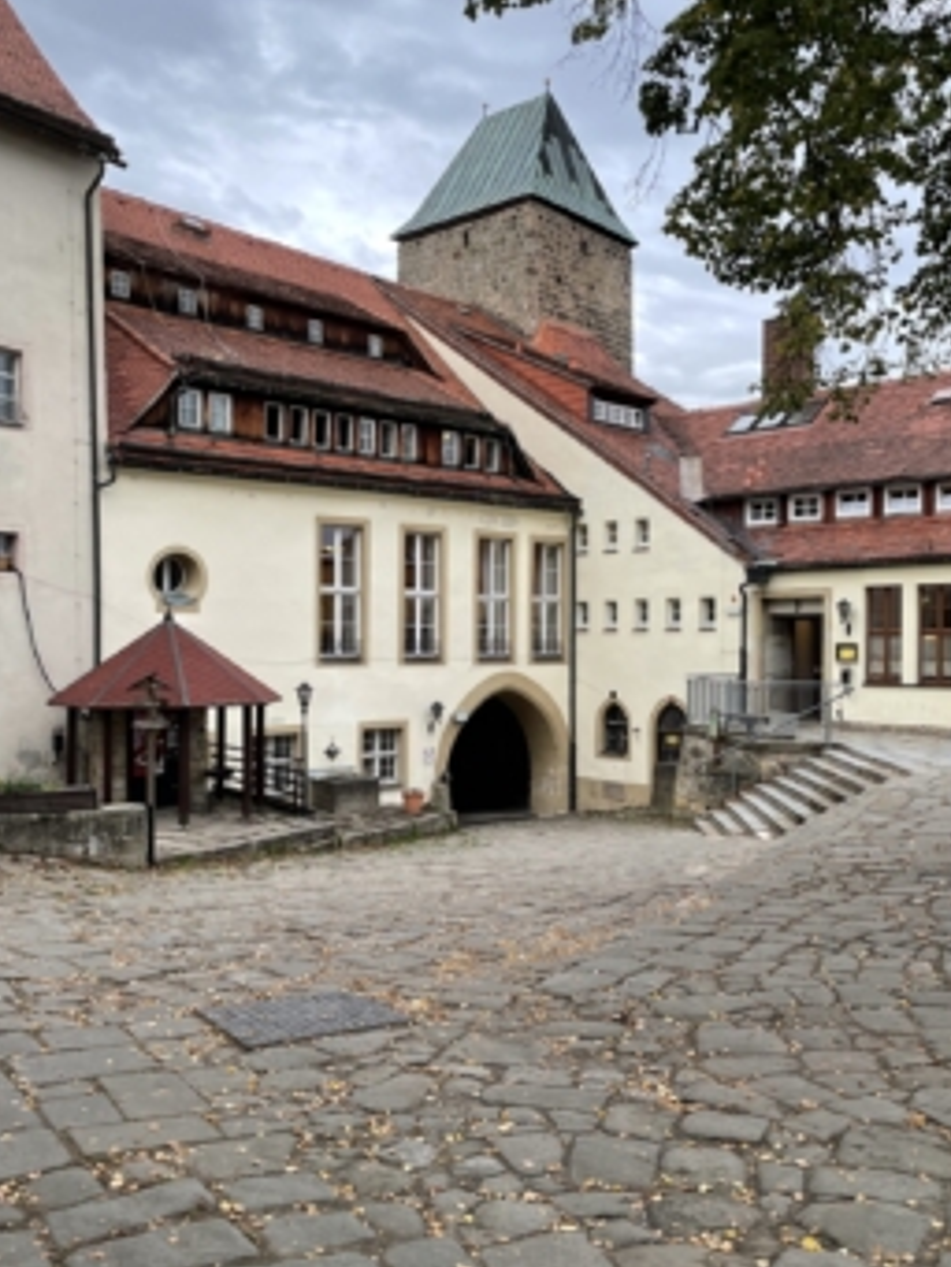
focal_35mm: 32
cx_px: 470
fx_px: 1171
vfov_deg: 56.8
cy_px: 665
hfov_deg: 44.2
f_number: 1.6
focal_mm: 4.2
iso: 32
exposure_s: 1/124
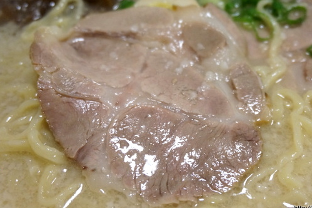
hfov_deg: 39.4
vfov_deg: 26.9
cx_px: 196
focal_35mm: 50
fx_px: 433
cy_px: 87
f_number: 4.5
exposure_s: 1/60
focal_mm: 26
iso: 2500
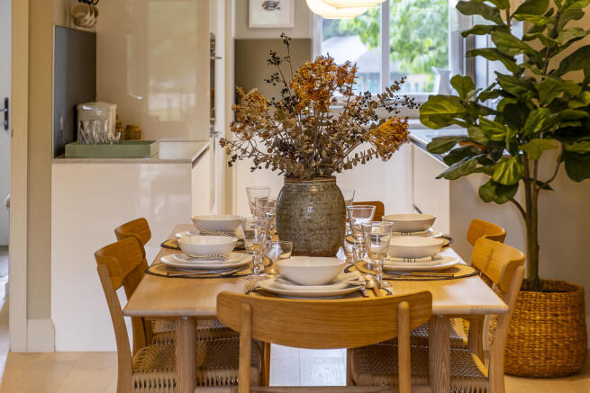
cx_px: 295
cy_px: 196
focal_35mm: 83
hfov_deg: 24.5
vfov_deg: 16.5
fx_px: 1360
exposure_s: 1/105
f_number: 4
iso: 500
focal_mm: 55
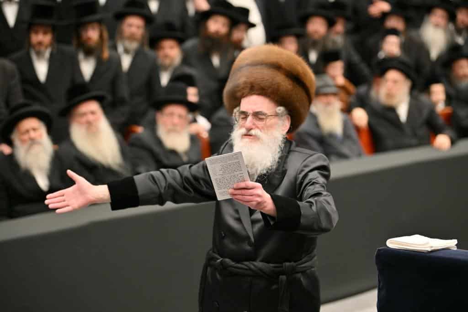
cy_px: 156
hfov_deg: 17.6
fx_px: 1508
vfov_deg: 11.8
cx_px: 234
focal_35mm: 116
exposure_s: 1/200
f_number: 2.8
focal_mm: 116
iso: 320
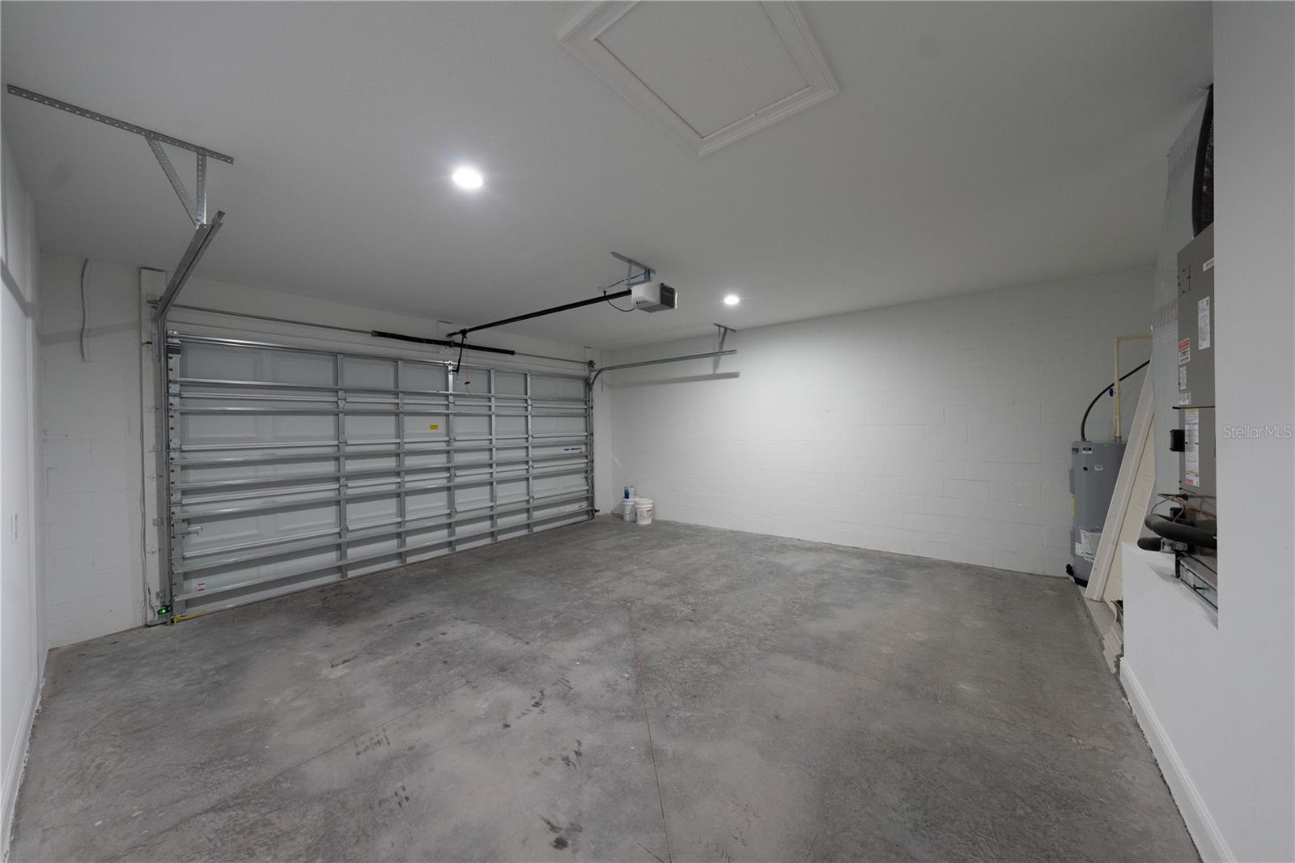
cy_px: 432
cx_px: 648
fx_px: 432
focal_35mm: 12
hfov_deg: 112.6
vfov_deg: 90.0
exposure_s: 1/20
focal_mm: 12
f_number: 4.5
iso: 1250
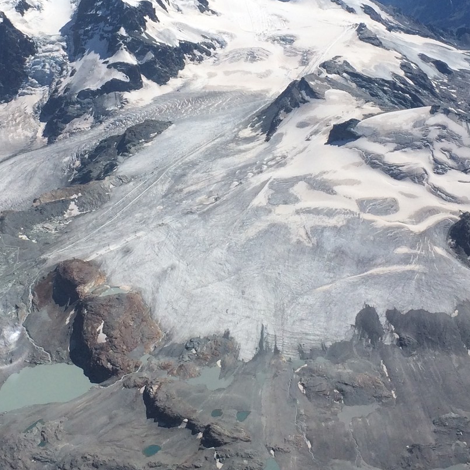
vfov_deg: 25.0
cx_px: 202
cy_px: 102
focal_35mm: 68
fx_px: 1045
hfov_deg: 25.3
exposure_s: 1/3165
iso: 32
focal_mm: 4.15
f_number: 2.2
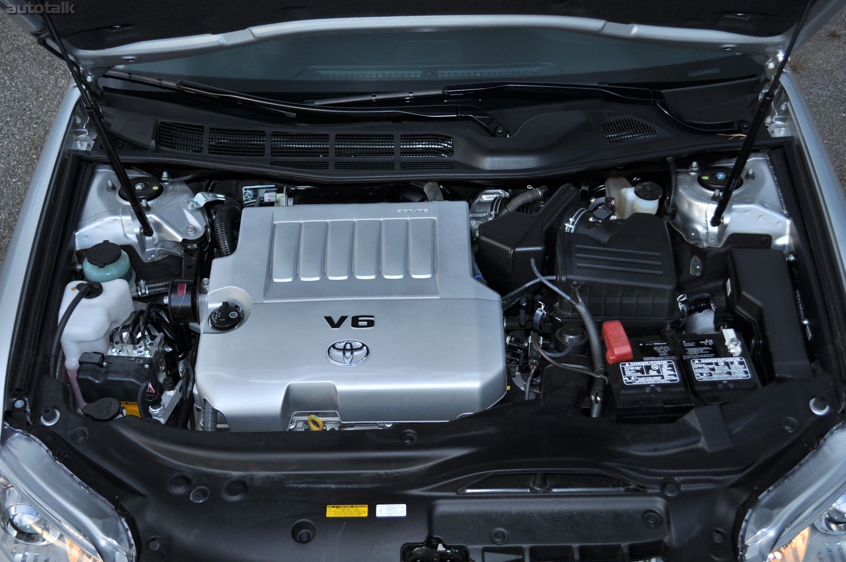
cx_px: 423
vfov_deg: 31.8
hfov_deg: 46.4
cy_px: 281
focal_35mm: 42
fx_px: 986
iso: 200
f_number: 4.5
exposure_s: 1/160
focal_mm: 28
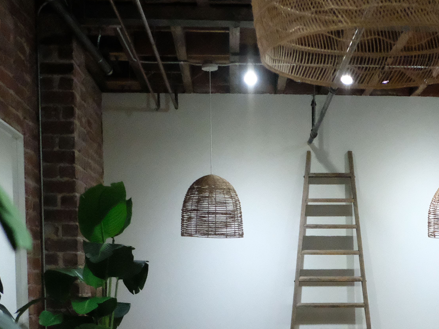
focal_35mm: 70
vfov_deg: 20.0
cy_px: 370
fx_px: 888
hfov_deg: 27.4
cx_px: 334
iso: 12800
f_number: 2
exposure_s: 1/4000
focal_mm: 18
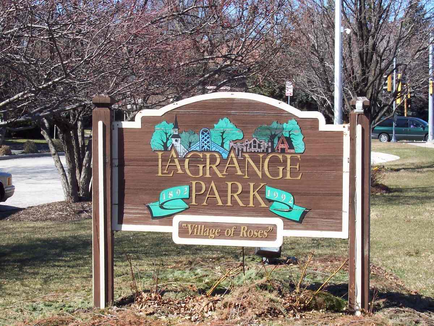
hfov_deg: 22.0
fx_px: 1116
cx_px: 217
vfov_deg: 16.6
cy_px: 163
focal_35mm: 89
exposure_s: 1/125
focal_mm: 13.5
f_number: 8
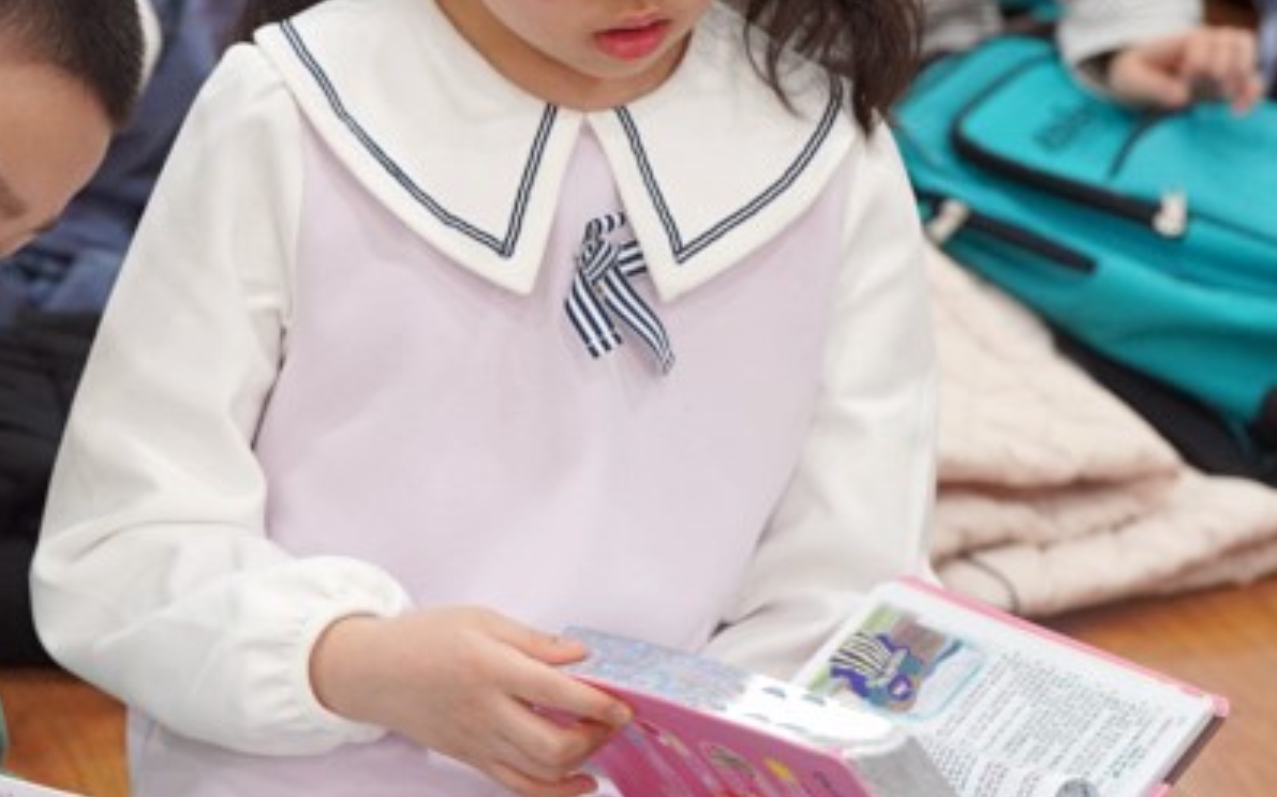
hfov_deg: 10.8
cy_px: 321
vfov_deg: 6.8
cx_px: 331
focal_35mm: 194
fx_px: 6751
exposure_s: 1/160
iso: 2000
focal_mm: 84
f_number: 4
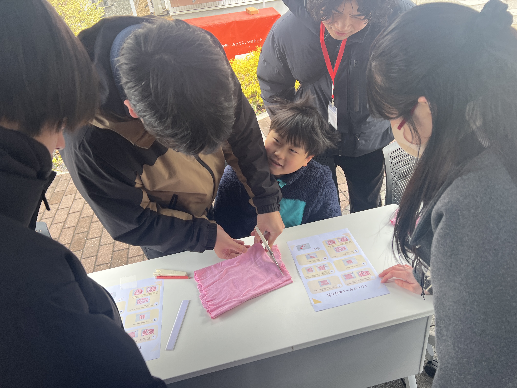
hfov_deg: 67.3
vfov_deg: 53.1
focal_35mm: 26
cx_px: 258
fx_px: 388
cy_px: 194
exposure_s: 1/121
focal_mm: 5.7
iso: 32
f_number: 1.5
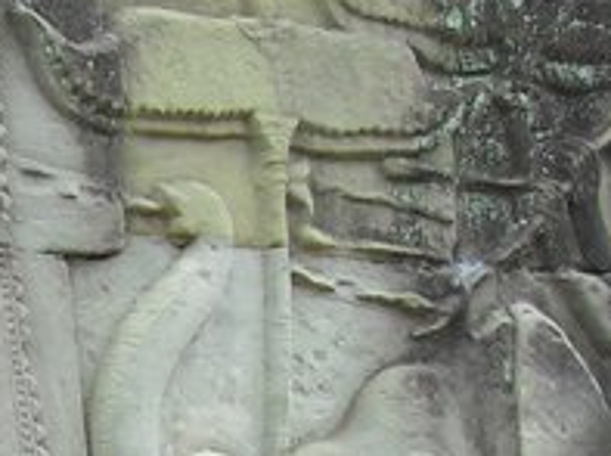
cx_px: -459
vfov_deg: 7.2
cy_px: 890
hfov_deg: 9.6
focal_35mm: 198
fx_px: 3488
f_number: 2.8
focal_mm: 6.2
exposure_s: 1/100
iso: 100
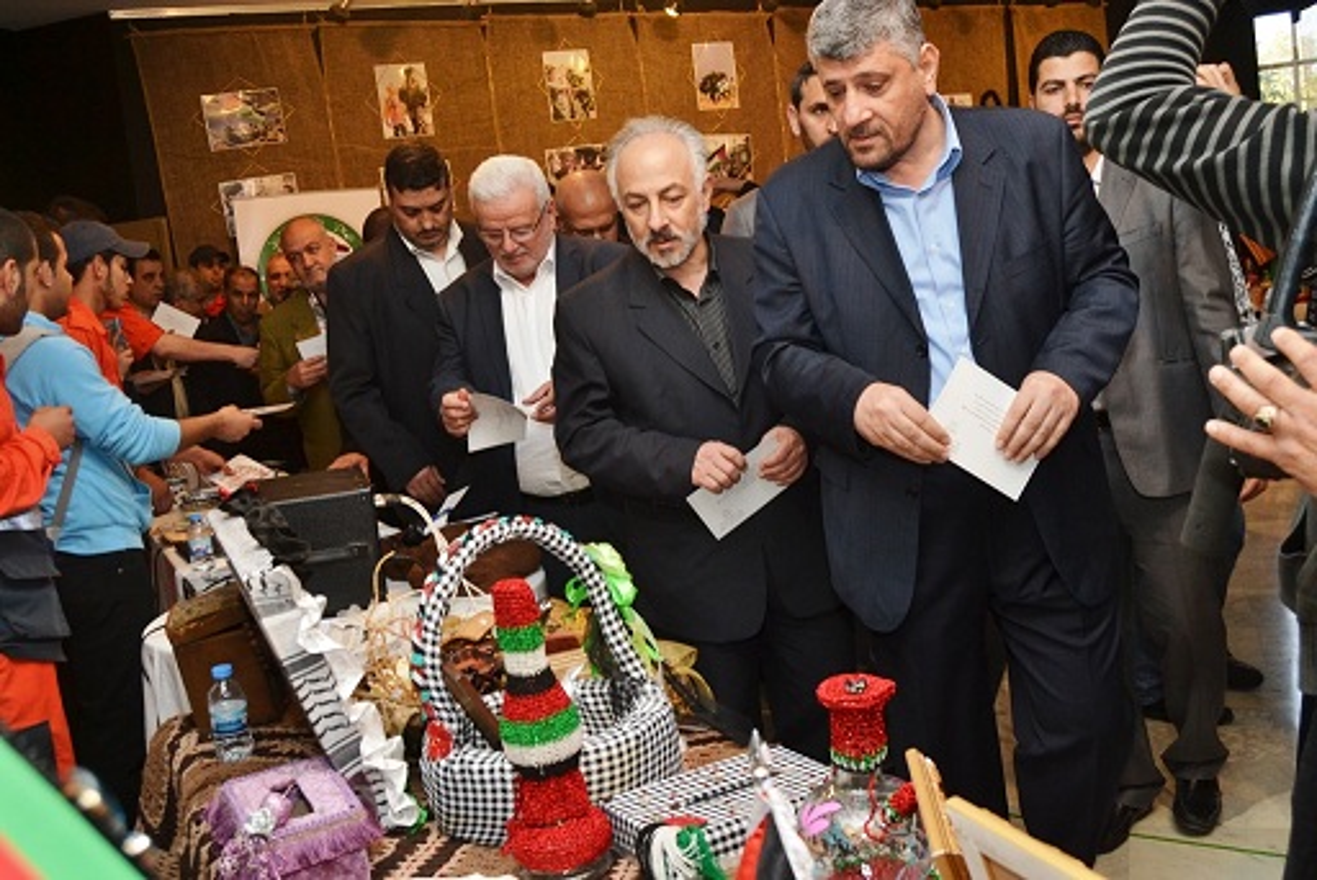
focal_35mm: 36
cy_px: 440
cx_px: 658
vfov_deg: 36.9
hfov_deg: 53.1
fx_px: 1318
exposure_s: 1/200
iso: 800
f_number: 5.6
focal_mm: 24
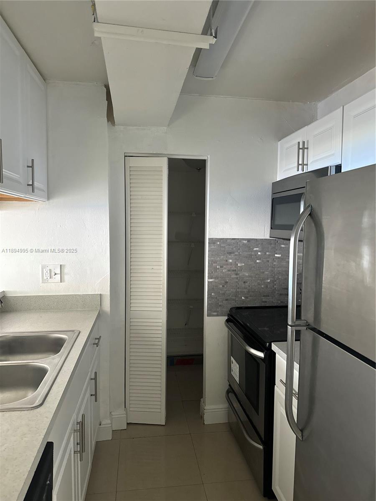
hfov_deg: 56.8
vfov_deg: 71.6
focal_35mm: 24
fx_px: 348
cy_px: 250
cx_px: 188
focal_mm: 6.76
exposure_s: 1/60
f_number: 1.78
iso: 640
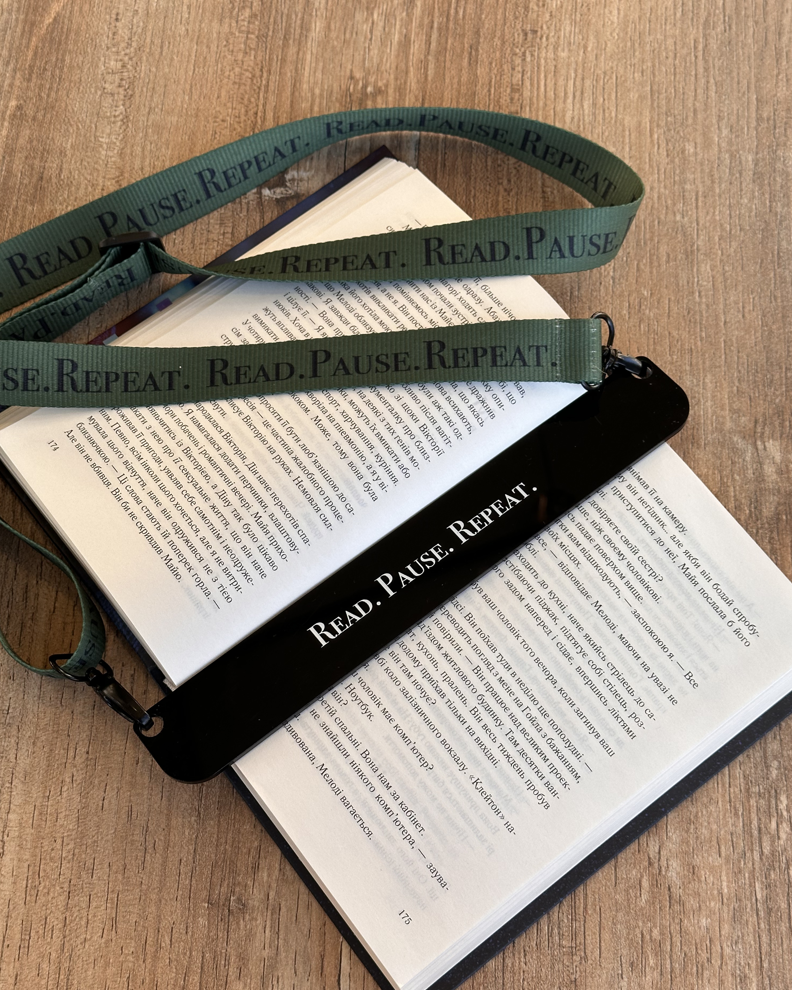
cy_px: 502
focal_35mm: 51
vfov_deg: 36.7
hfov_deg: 29.7
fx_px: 1494
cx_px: 393
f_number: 1.78
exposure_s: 1/244
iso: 50
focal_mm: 6.86
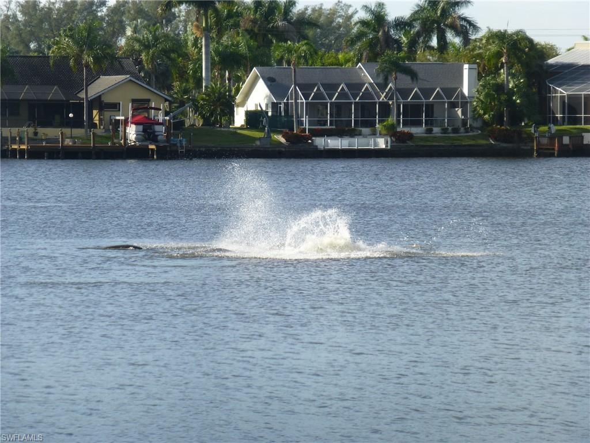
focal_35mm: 187
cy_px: 222
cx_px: 295
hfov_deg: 10.6
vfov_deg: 7.9
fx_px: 3187
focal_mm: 33.3
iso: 100
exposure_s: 1/400
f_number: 5.5
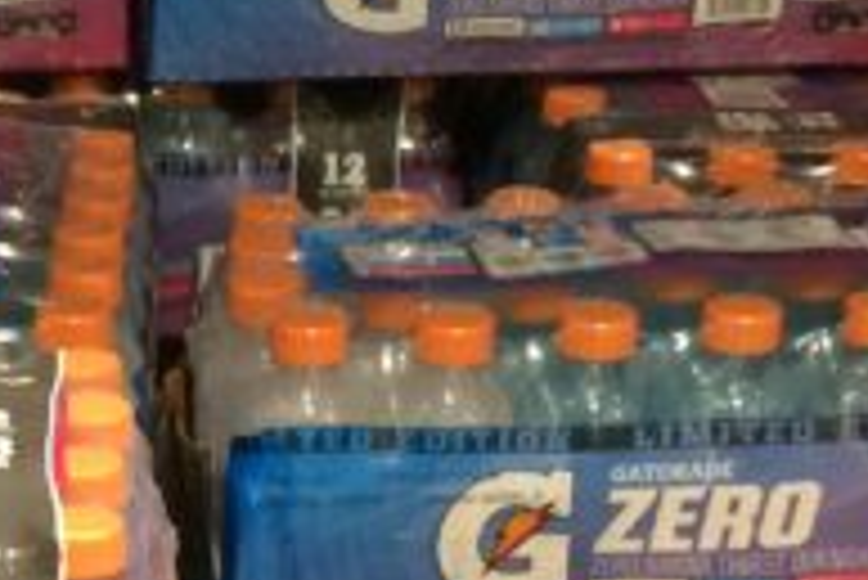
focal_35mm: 120
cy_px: 868
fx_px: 2895
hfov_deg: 16.6
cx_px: -63
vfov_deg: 11.0
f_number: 2.2
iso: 160
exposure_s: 1/30
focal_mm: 4.15
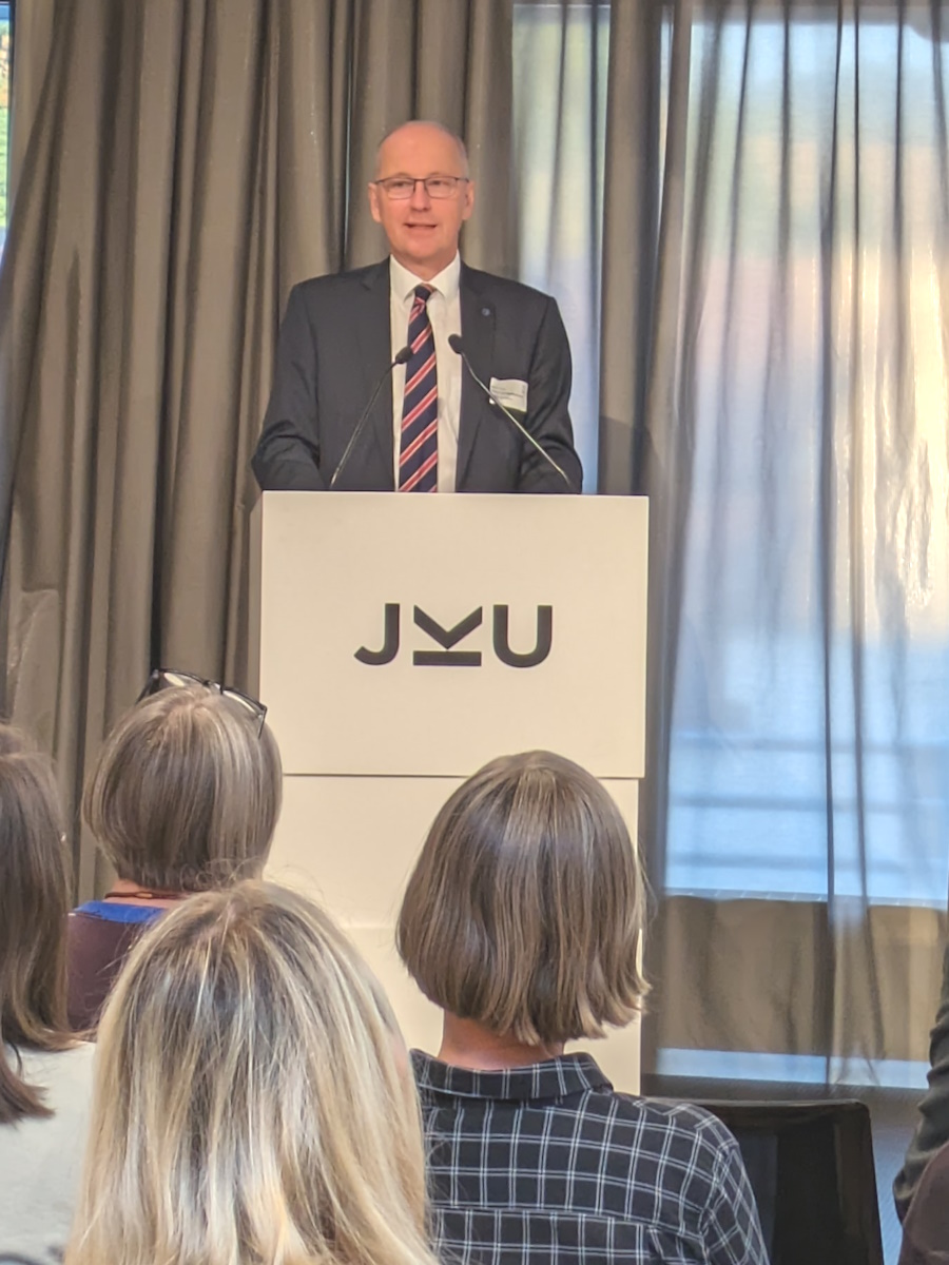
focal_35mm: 51
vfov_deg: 37.5
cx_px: 474
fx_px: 1864
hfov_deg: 28.6
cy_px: 632
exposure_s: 1/50
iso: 44
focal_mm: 5.43
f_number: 1.89
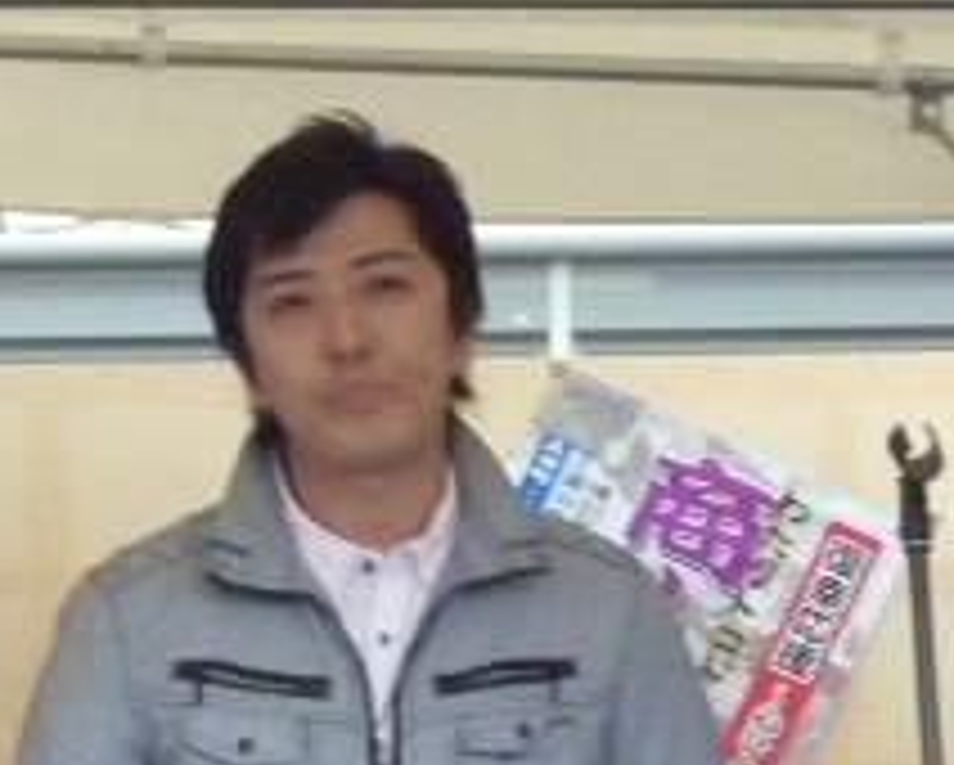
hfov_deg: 6.2
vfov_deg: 5.1
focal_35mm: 305
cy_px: 1044
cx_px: -590
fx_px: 8620
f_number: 4.2
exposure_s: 1/160
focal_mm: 13.7
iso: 1250
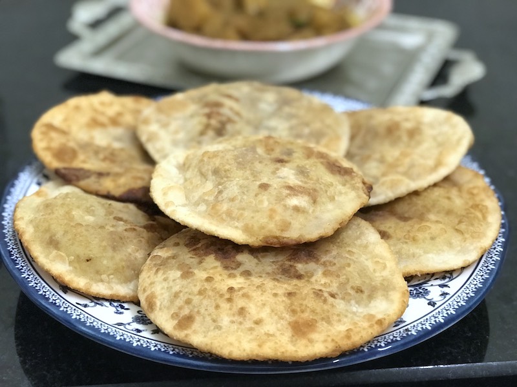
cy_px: 194
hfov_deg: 33.8
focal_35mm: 57
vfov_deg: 25.7
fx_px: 851
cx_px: 258
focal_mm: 6.6
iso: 400
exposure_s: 1/50
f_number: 2.8
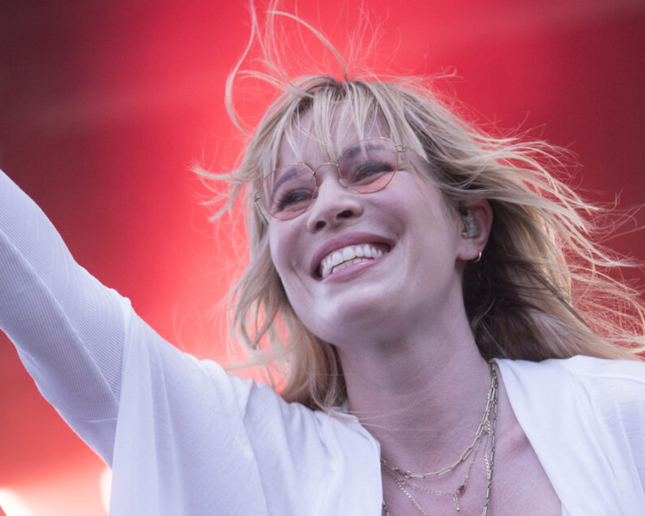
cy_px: 426
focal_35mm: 269
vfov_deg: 5.7
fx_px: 5136
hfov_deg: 7.2
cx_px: 357
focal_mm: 112
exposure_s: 1/160
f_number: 2.8
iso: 500
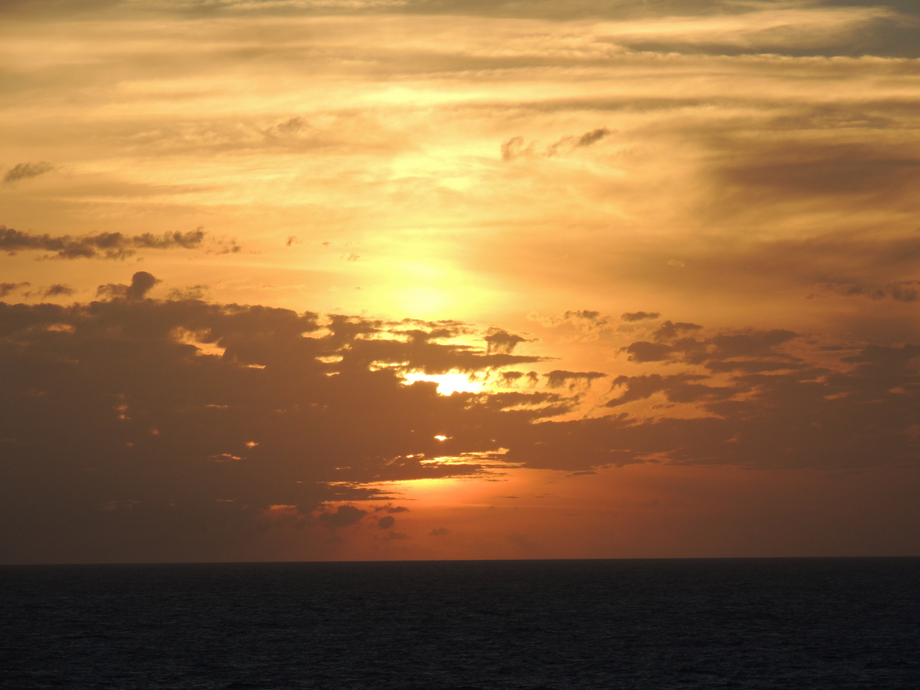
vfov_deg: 6.6
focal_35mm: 225
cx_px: 460
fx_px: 5980
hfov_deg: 8.8
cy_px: 345
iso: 100
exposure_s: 1/800
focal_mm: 40.1
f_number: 4.6
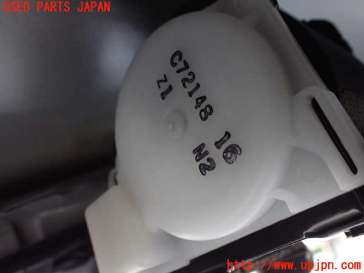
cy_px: 136
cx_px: 182
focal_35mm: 30
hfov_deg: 60.0
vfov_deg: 46.8
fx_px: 315
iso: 800
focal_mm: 5.4
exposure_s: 1/80
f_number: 2.3
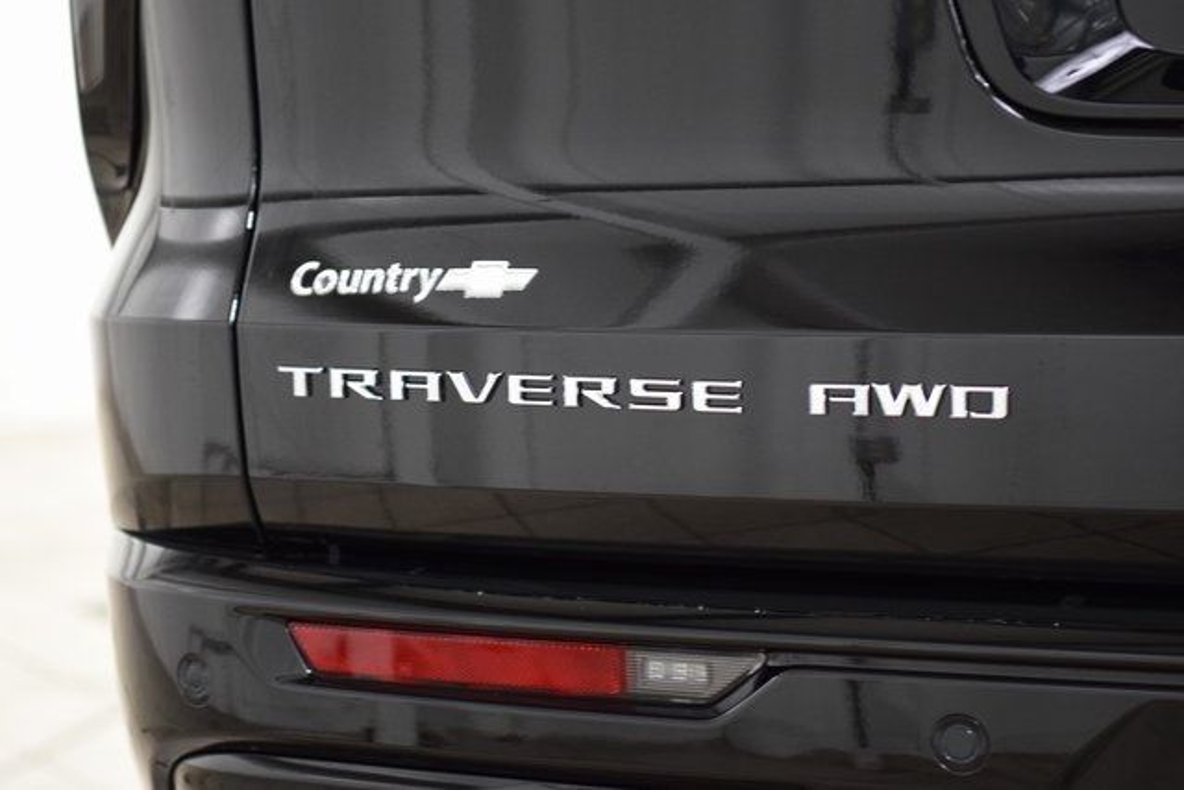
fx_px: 3454
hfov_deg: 19.5
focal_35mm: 105
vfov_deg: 13.0
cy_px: 395
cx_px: 592
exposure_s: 1/50
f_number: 2.8
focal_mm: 70
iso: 1600
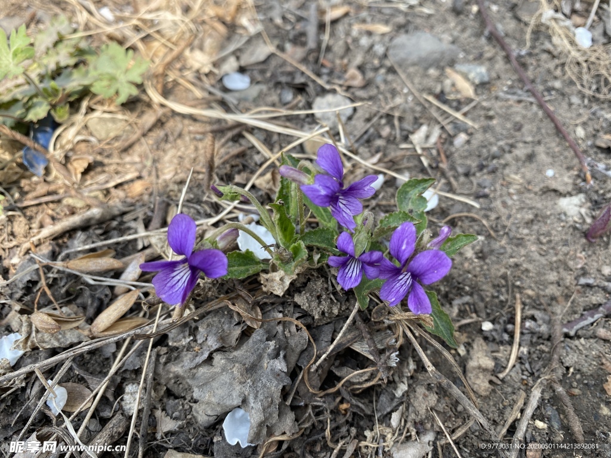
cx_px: 306
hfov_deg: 67.3
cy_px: 229
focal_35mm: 26
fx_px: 459
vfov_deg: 53.1
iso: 32
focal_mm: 4.25
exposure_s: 1/515
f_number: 1.8
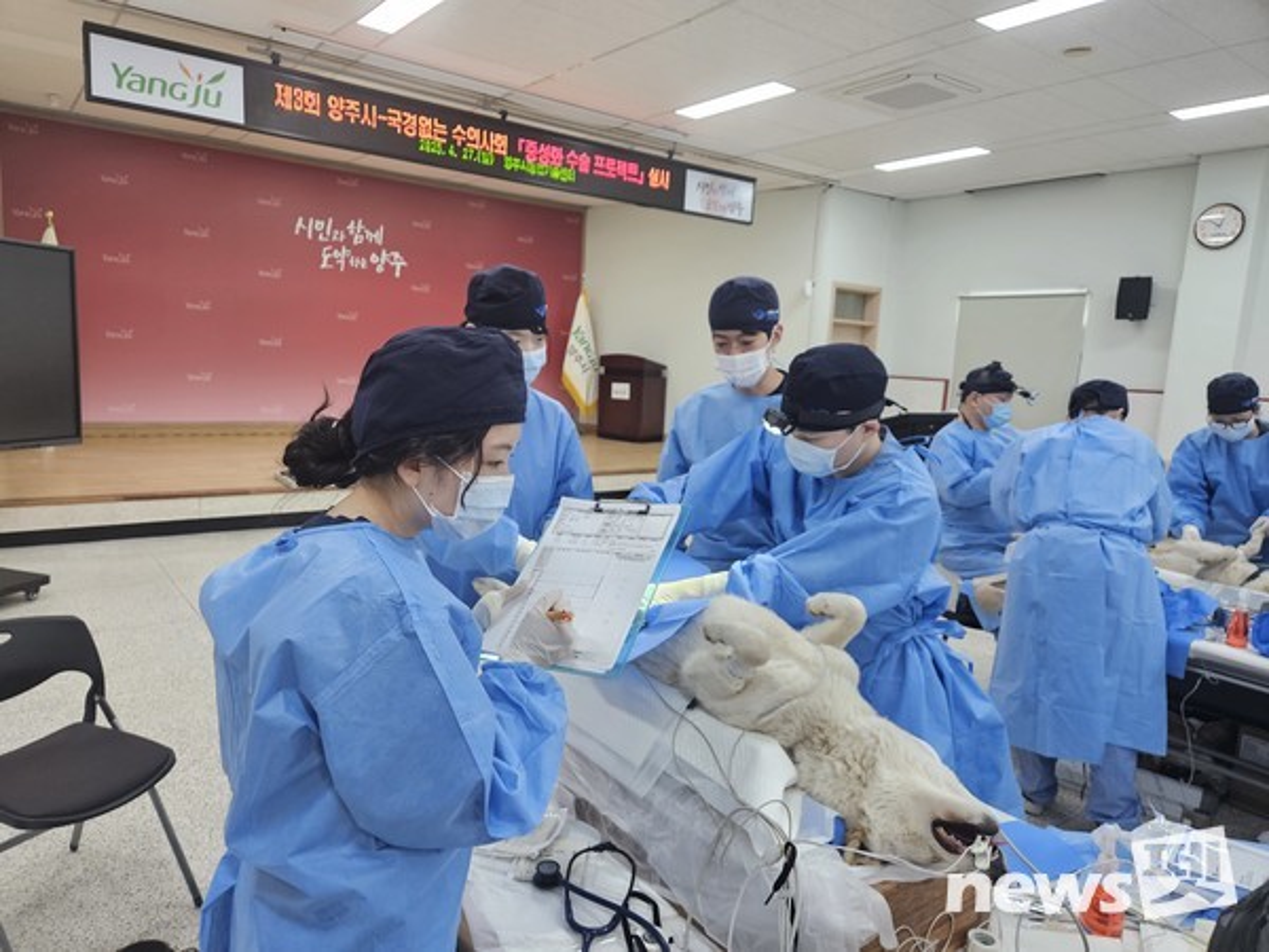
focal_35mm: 23
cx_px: 634
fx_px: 843
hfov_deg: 73.9
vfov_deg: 58.9
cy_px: 476
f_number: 1.8
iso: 200
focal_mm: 5.4
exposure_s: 1/120
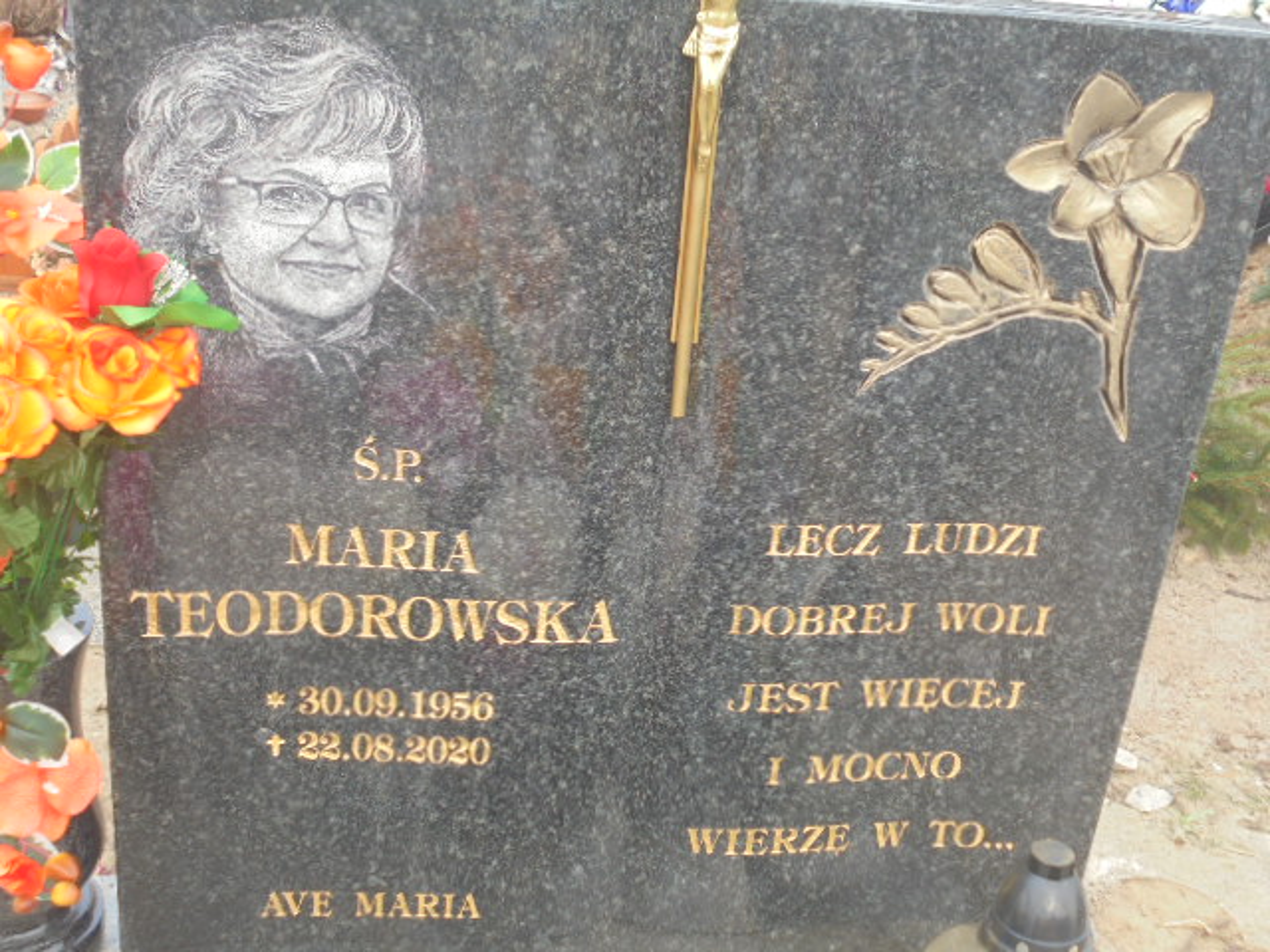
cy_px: 476
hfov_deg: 43.9
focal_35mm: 43
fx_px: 1578
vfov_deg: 33.6
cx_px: 635
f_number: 4.5
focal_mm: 7.8
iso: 100
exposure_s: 1/30
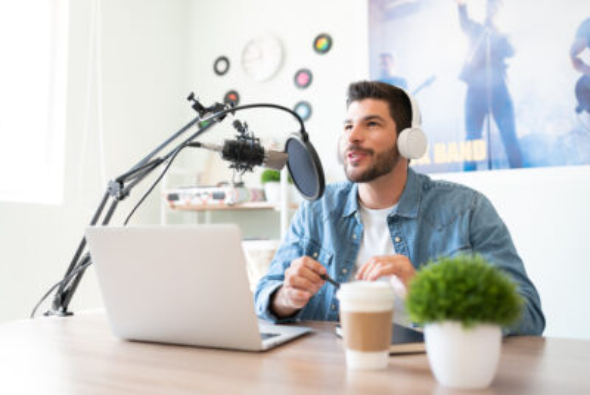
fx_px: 574
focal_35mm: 35
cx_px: 295
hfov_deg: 54.4
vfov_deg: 38.0
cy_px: 198
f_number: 1.6
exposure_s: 1/160
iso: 160
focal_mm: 35
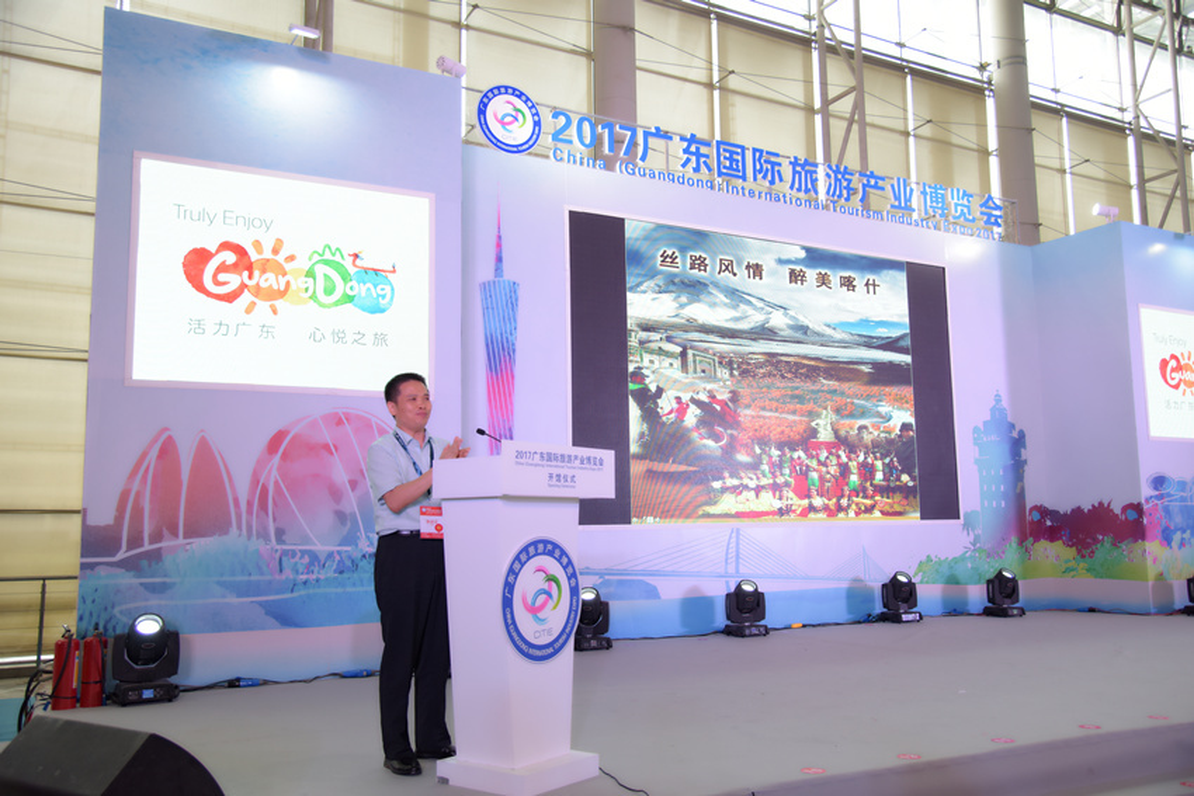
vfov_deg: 43.6
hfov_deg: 61.9
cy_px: 398
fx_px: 995
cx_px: 597
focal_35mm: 30
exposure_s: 1/125
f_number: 4
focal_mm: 30
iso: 560
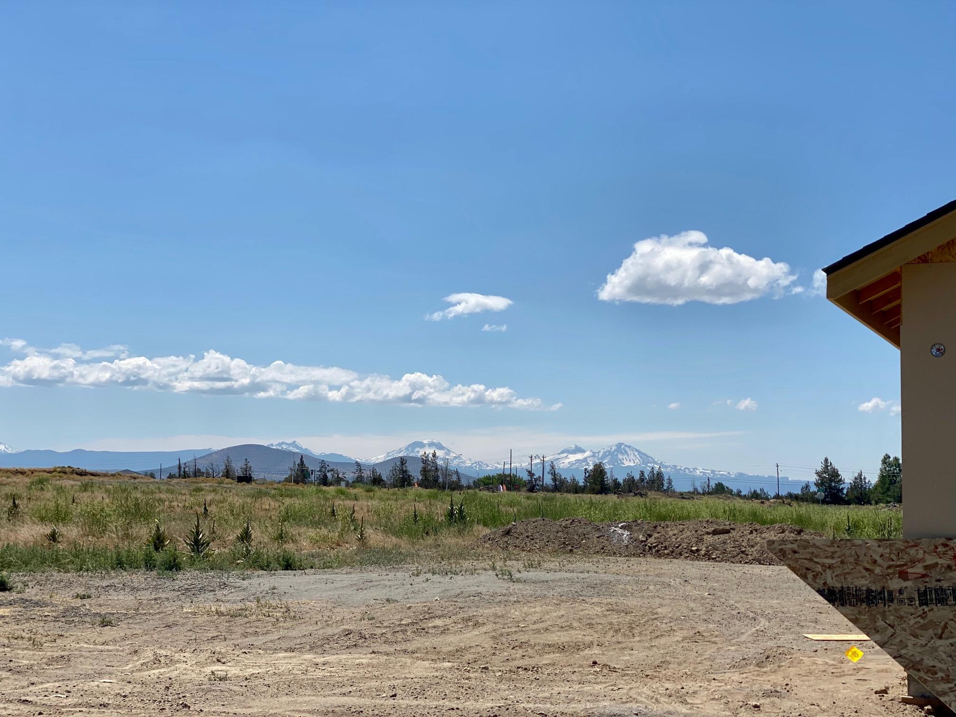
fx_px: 1436
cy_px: 358
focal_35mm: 52
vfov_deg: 28.0
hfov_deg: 36.8
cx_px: 478
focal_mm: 6
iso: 20
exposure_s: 1/2994
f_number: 2
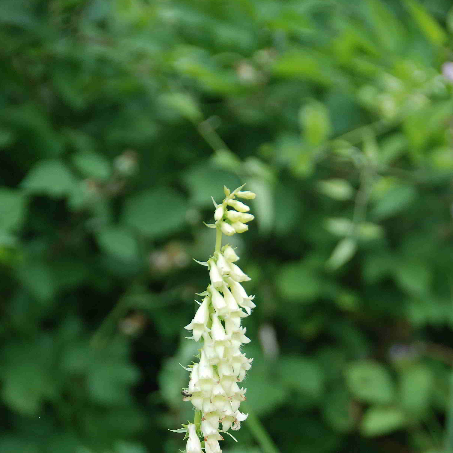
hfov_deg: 9.0
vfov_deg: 9.0
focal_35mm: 195
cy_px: 360
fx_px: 2882
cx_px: 231
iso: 200
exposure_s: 1/200
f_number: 5.3
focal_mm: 95
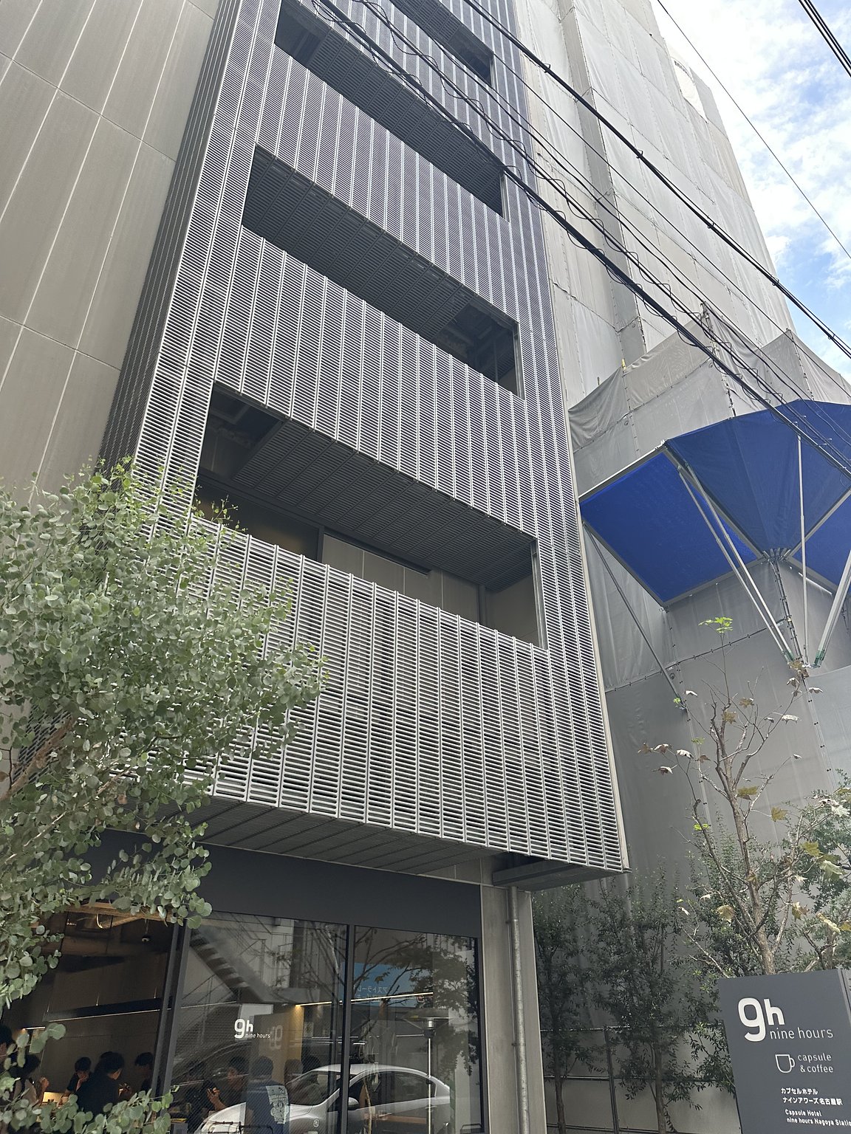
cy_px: 567
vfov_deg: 71.6
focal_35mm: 24
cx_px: 426
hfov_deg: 56.8
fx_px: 787
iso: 80
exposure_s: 1/224
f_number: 1.78
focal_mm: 6.86
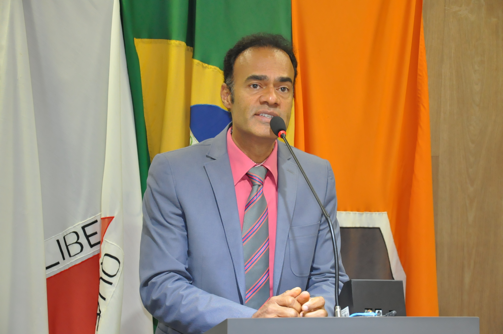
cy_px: 167
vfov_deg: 14.7
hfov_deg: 21.9
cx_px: 252
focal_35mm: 93
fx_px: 1298
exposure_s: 1/60
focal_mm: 62
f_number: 5.3
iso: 2000
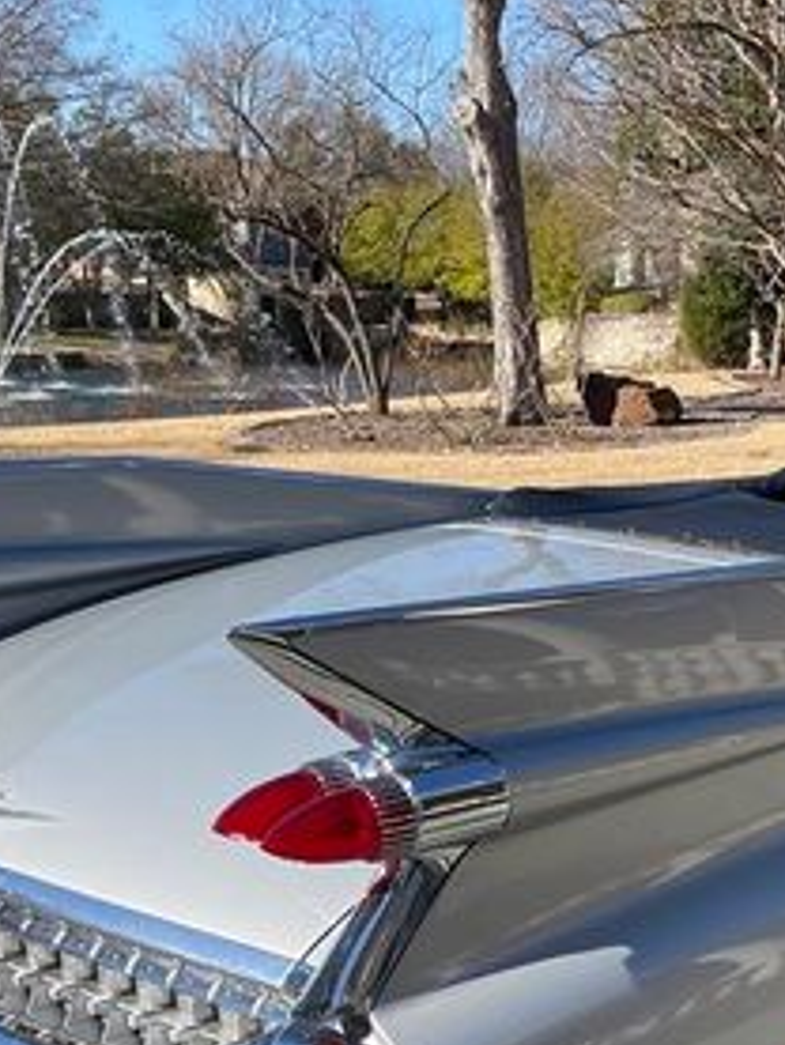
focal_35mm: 60
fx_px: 1813
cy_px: 770
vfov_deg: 31.7
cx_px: 766
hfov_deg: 23.5
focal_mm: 5.1
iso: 32
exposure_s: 1/1883
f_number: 1.6
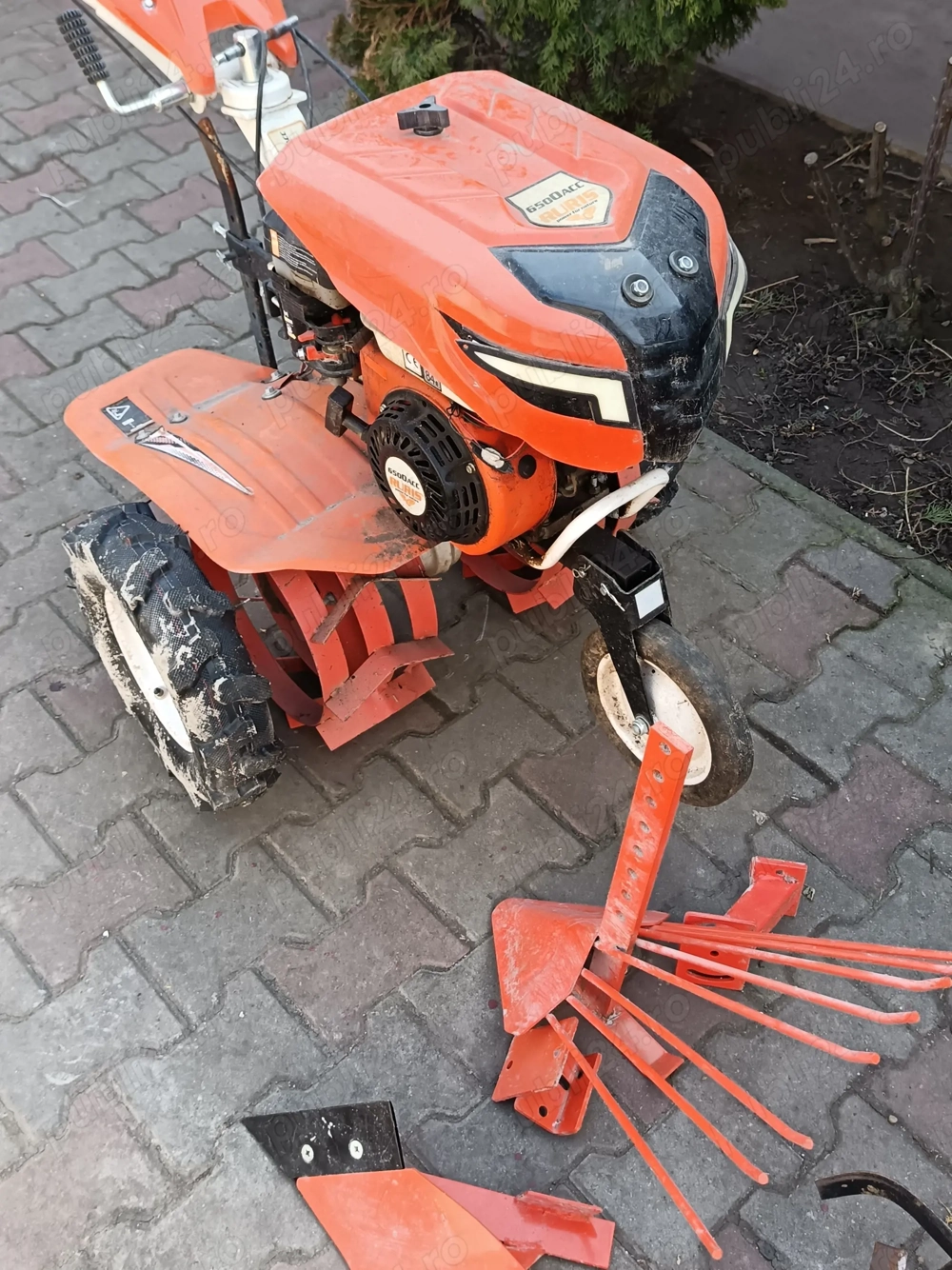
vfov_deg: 55.4
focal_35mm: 33
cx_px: 476
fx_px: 1210
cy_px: 635
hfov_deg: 42.9
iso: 201
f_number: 1.75
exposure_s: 1/100
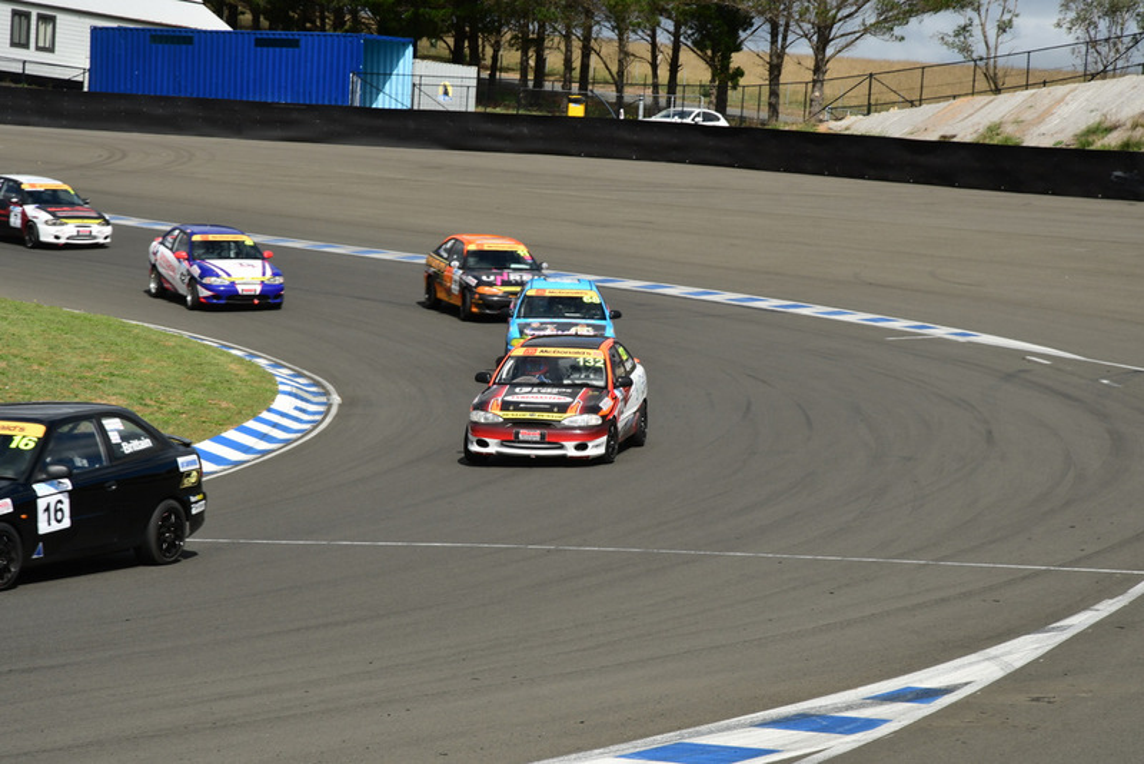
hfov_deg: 17.1
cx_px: 572
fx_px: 3815
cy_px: 382
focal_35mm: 120
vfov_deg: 11.4
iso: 200
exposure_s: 1/400
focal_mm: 80
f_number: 11
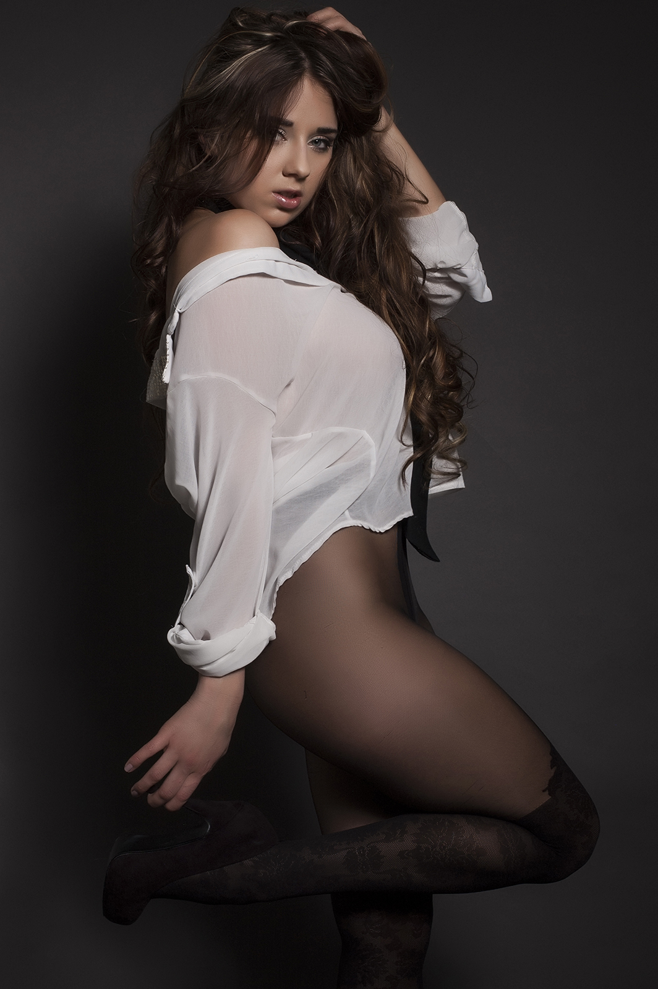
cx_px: 329
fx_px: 2060
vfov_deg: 27.0
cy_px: 494
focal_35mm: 75
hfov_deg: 18.2
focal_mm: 50
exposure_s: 1/500
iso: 200
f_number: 9
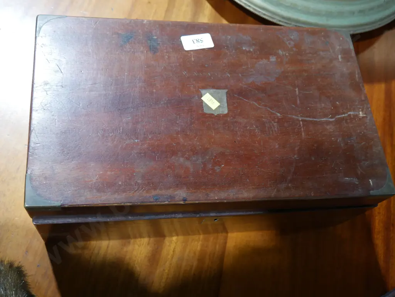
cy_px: 148
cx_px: 198
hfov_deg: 49.0
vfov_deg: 37.8
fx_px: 434
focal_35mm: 38
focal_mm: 19
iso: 800
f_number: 4.1
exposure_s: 1/60
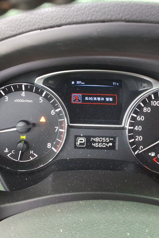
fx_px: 291
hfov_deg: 30.5
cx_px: 76
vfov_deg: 44.4
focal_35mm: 44
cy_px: 104
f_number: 1.9
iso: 295
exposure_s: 1/20
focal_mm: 2.91
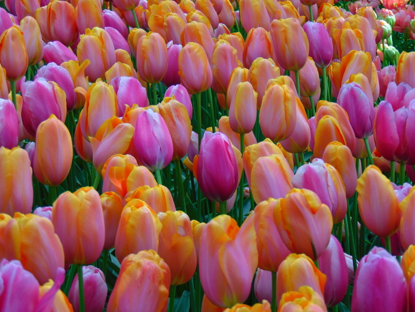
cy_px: 156
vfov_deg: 9.1
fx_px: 1966
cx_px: 208
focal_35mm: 164
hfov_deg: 12.0
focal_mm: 29.5
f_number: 4
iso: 80
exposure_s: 1/125
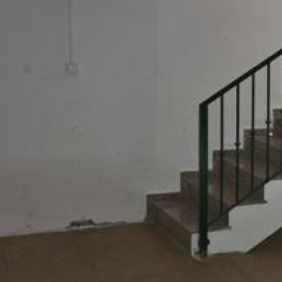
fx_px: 691
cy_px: 164
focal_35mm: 75
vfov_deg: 23.0
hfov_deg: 21.1
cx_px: 358
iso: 320
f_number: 1.7
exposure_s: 1/12
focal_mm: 6.3
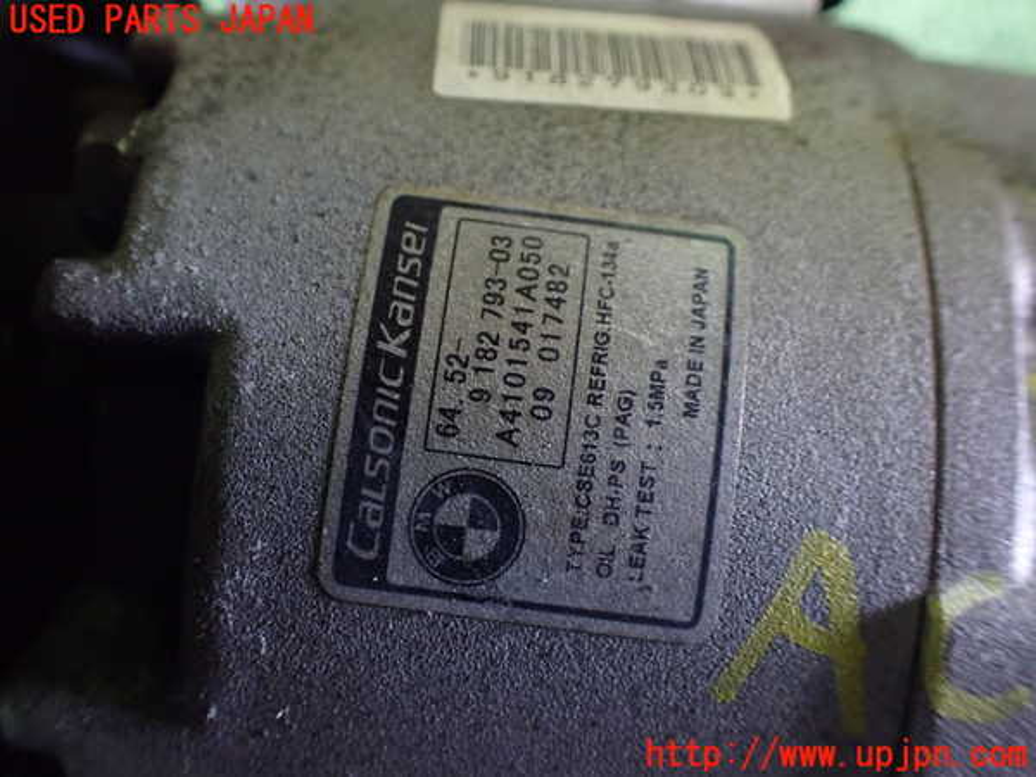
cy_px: 388
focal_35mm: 30
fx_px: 898
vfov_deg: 46.8
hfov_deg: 60.0
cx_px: 518
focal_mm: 5.4
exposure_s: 1/40
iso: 800
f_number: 2.3
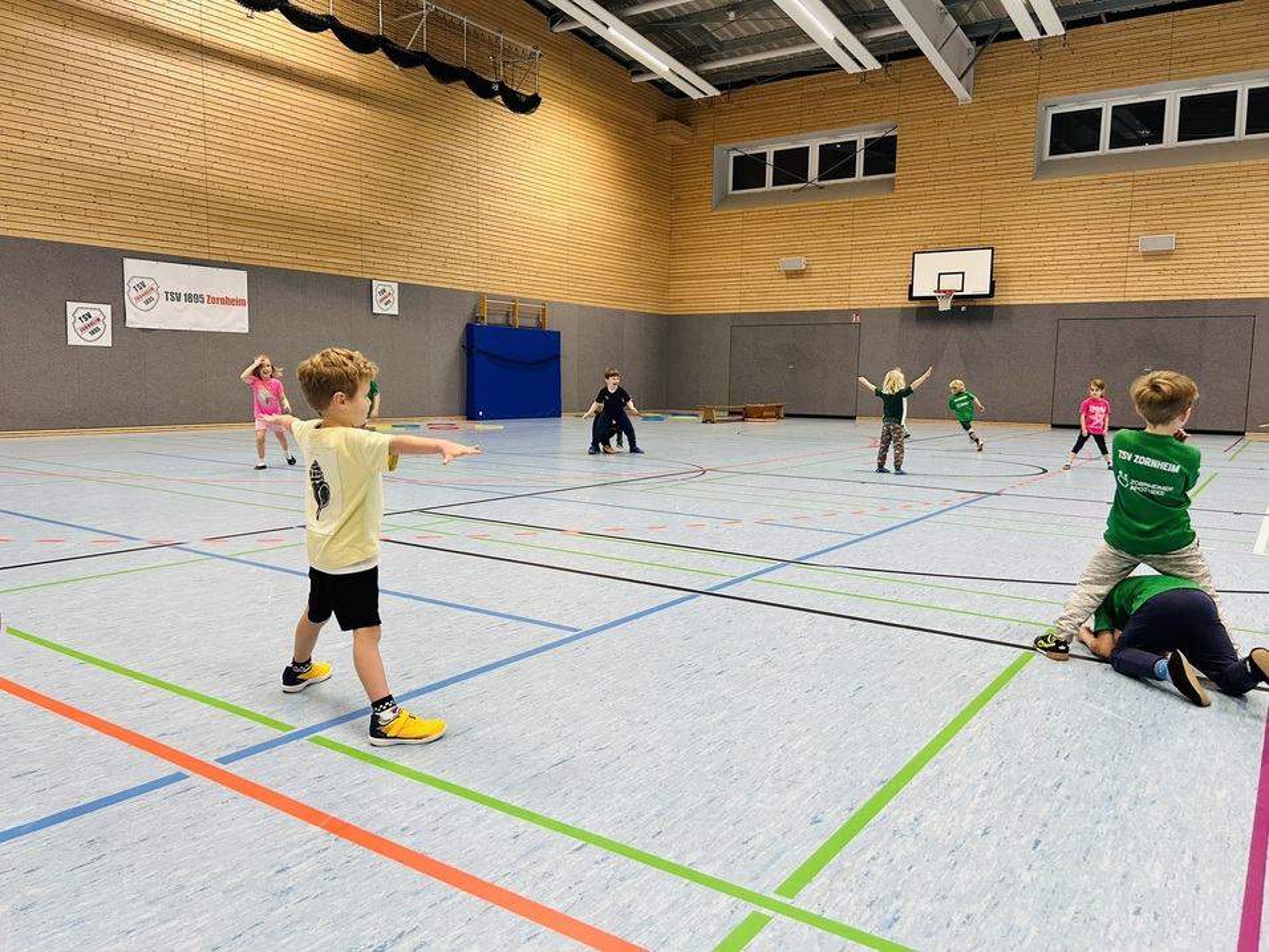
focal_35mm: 26
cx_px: 634
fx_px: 953
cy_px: 476
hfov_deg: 67.3
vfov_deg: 53.1
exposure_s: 1/121
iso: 125
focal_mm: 5.7
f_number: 1.5
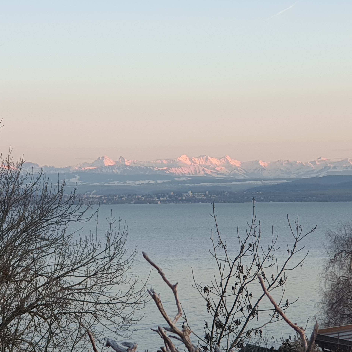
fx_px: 713
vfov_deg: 27.7
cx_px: 117
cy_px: 177
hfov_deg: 27.6
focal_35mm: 62
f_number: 2.4
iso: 32
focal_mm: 6
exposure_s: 1/33
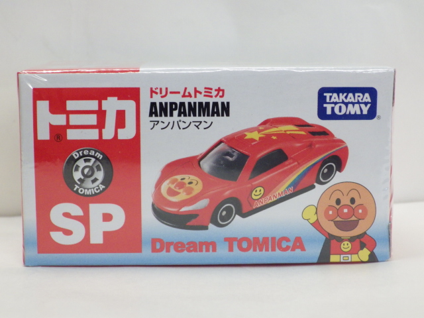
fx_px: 870
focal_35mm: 71
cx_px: 212
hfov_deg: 27.4
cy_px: 159
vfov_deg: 20.7
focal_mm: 12.8
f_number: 4.2
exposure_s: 1/60
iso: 500
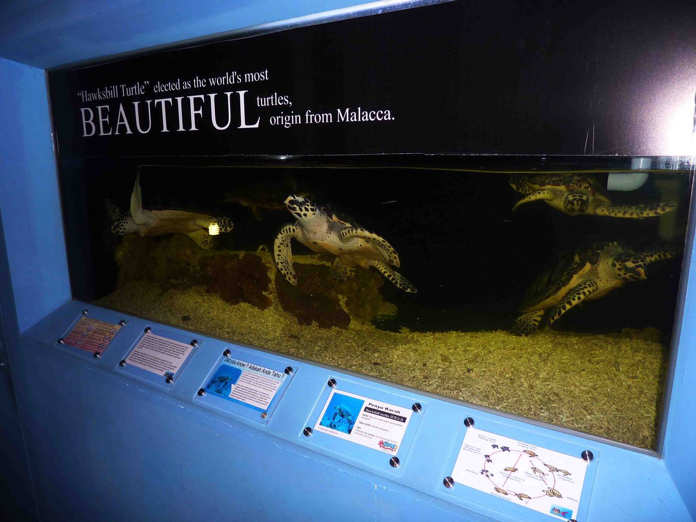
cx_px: 348
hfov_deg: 69.4
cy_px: 261
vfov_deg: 54.9
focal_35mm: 25
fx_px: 503
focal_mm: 4.1
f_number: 3.3
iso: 100
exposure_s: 1/30
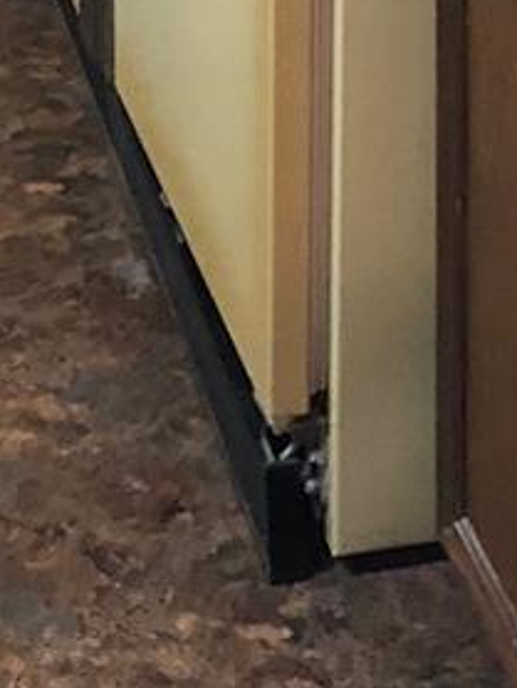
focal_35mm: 151
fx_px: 3002
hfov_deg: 9.8
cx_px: 83
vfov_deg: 11.0
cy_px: -970
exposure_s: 1/13
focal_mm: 4
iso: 100
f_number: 1.8
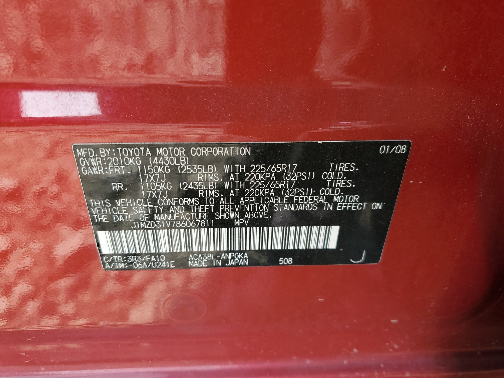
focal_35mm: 26
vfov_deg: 53.1
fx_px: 379
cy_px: 189
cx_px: 252
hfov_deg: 67.3
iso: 50
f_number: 1.5
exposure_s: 1/227
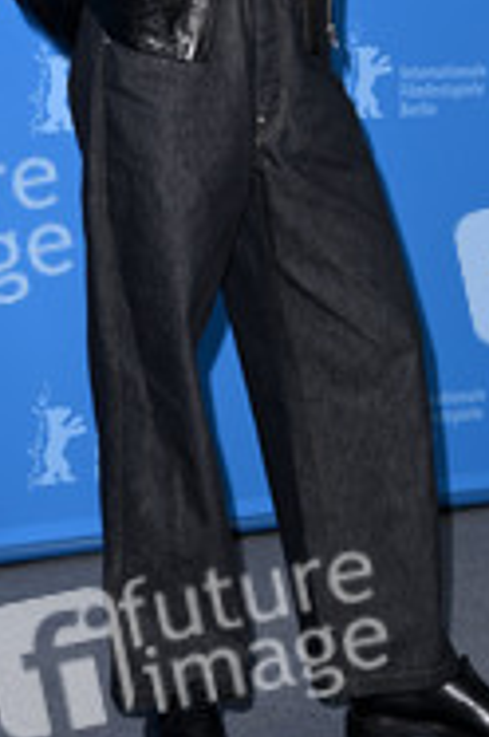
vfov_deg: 14.6
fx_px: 2842
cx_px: 300
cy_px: 55
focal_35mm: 139
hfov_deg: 9.8
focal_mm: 65
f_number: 5.6
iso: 640
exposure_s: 1/250
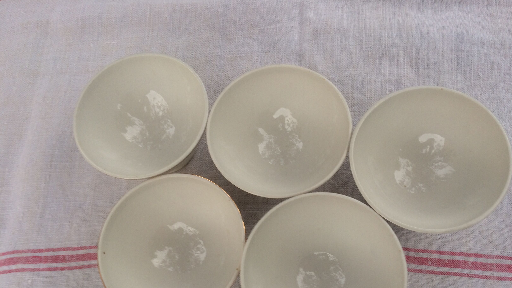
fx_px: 434
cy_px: 191
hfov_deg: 61.0
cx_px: 258
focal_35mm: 32
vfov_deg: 36.3
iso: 32
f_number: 2.2
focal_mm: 4.15
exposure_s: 1/50
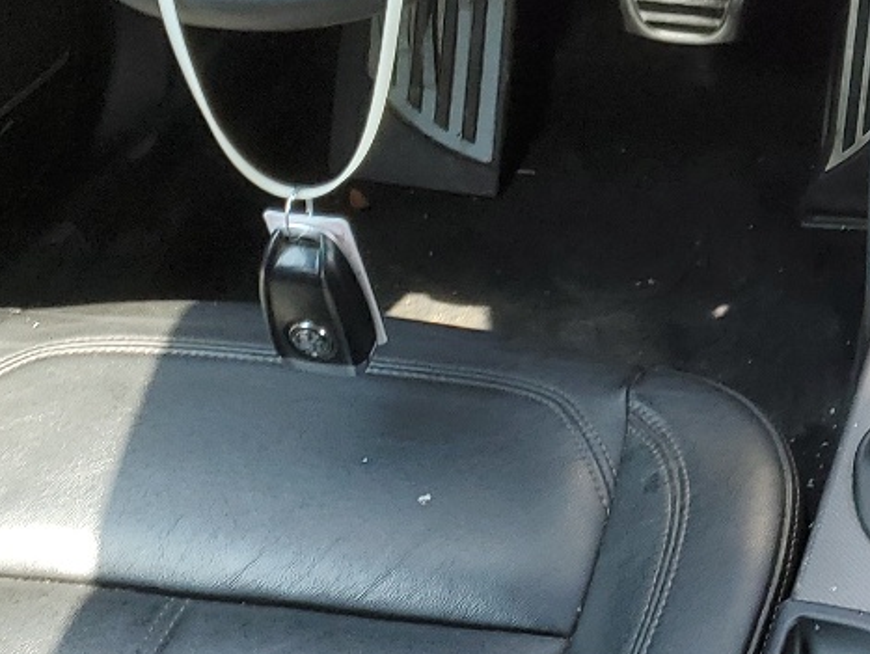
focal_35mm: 89
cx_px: 1205
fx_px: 2239
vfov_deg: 16.4
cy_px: 67
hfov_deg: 19.8
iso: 50
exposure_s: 1/222
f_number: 1.5
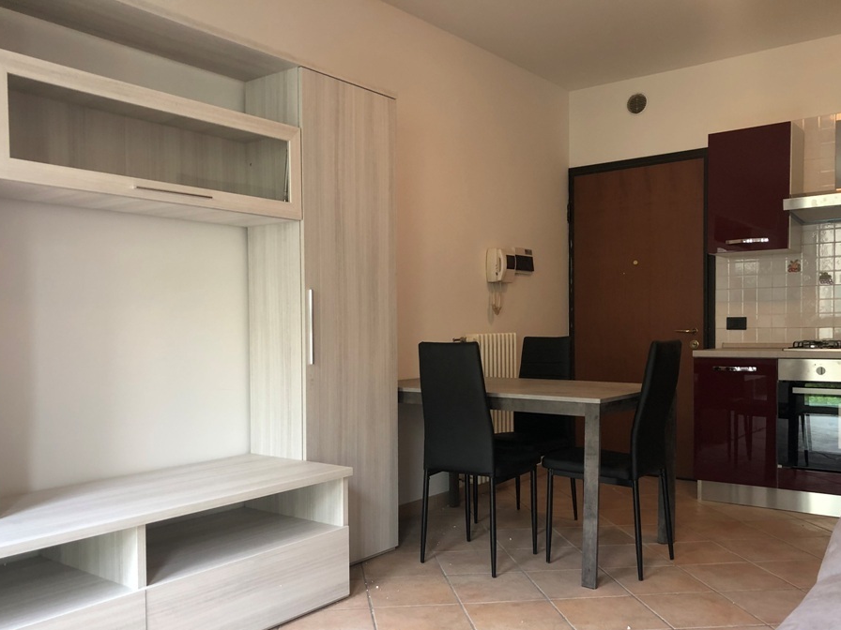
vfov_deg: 44.1
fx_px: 777
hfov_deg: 56.8
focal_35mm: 32
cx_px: 394
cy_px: 359
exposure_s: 1/17
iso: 40
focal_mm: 4
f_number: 1.8
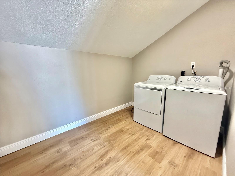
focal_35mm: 14
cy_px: 88
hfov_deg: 102.1
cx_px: 118
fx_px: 95
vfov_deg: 85.7
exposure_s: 1/60
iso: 800
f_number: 2.2
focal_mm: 2.22
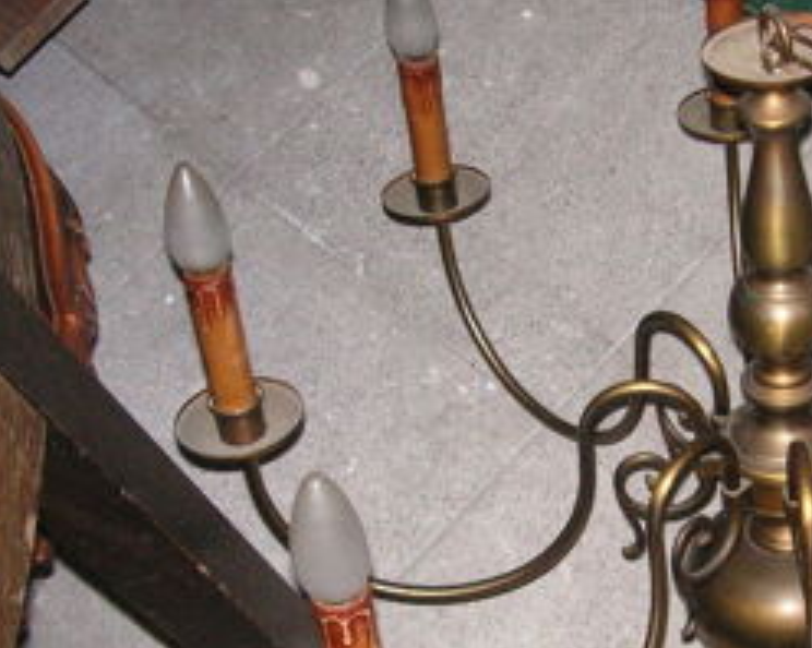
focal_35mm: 70
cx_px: 678
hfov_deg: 26.5
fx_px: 1681
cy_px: 298
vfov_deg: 21.8
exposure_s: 1/45
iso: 160
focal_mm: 6.1
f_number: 2.8
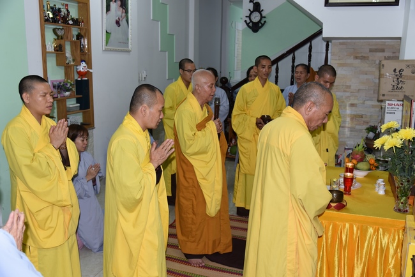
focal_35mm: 35
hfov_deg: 54.4
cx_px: 208
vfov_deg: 37.9
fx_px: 404
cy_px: 138
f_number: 4.5
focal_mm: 35
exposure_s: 1/60
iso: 640
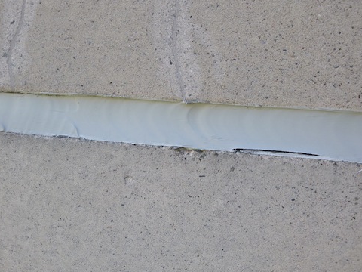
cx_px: 161
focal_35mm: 30
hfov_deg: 59.8
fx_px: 314
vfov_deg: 46.8
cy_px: 134
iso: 100
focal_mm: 4.5
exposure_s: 1/60
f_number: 3.9
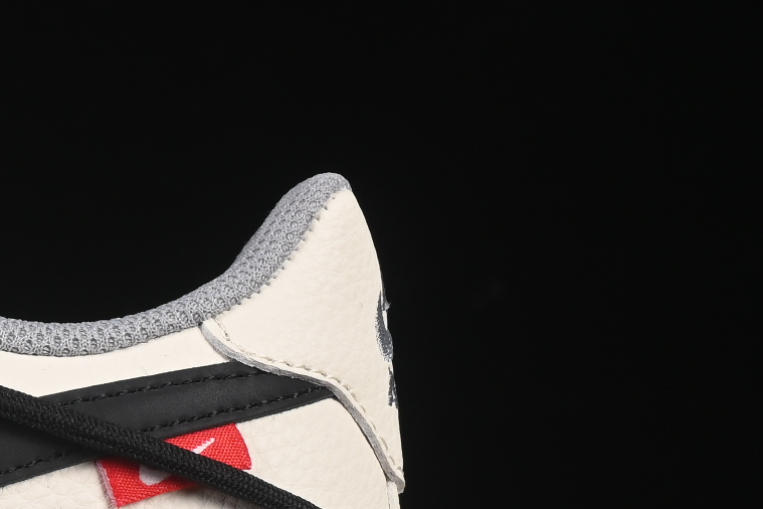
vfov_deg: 5.0
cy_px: 369
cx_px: -533
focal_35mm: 275
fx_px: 5828
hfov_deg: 7.3
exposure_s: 1/80
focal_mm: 50
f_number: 8
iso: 160
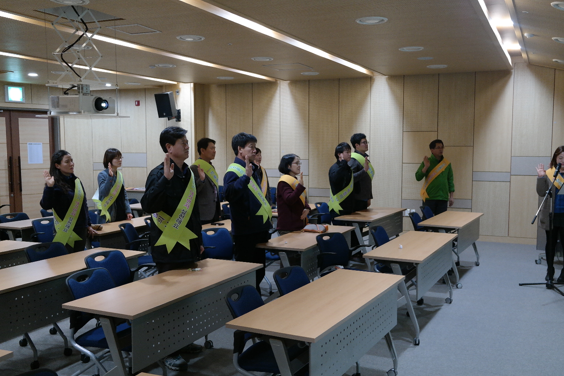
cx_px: 300
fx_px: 580
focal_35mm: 37
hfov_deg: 51.9
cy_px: 197
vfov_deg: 35.9
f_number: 3.5
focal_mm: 22
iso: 800
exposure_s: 1/40
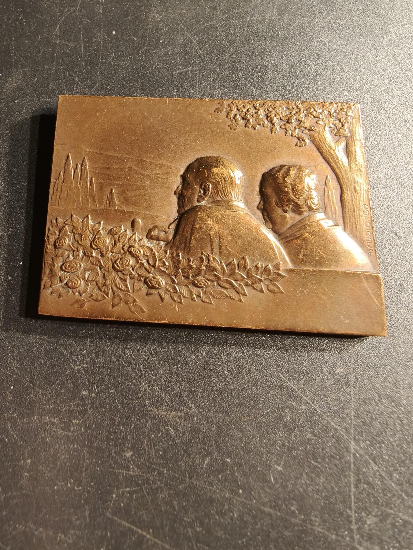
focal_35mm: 23
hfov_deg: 58.9
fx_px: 366
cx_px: 206
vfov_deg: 73.9
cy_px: 275
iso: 250
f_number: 2
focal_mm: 2.32
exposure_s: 1/68.9
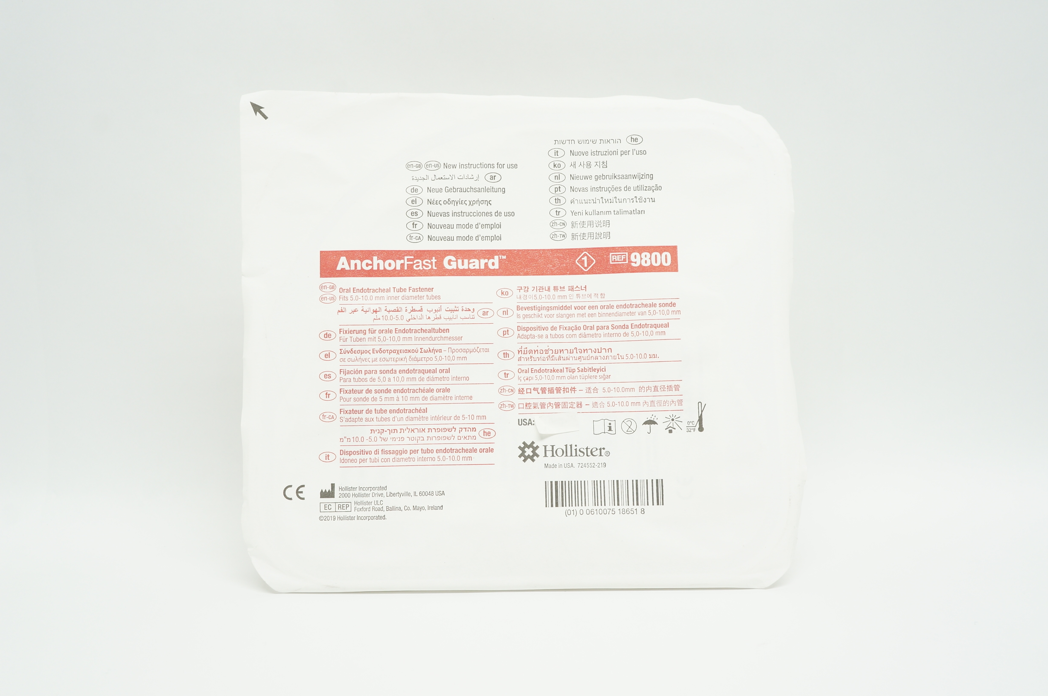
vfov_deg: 36.8
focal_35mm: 36
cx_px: 524
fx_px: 1047
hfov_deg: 53.2
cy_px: 348
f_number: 8
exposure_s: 1/30
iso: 400
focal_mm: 24
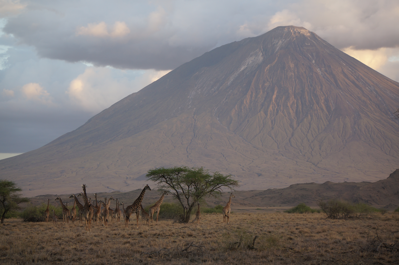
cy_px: 132
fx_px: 1378
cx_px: 200
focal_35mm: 124
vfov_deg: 11.0
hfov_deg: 16.5
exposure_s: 1/160
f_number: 5
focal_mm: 83
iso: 250
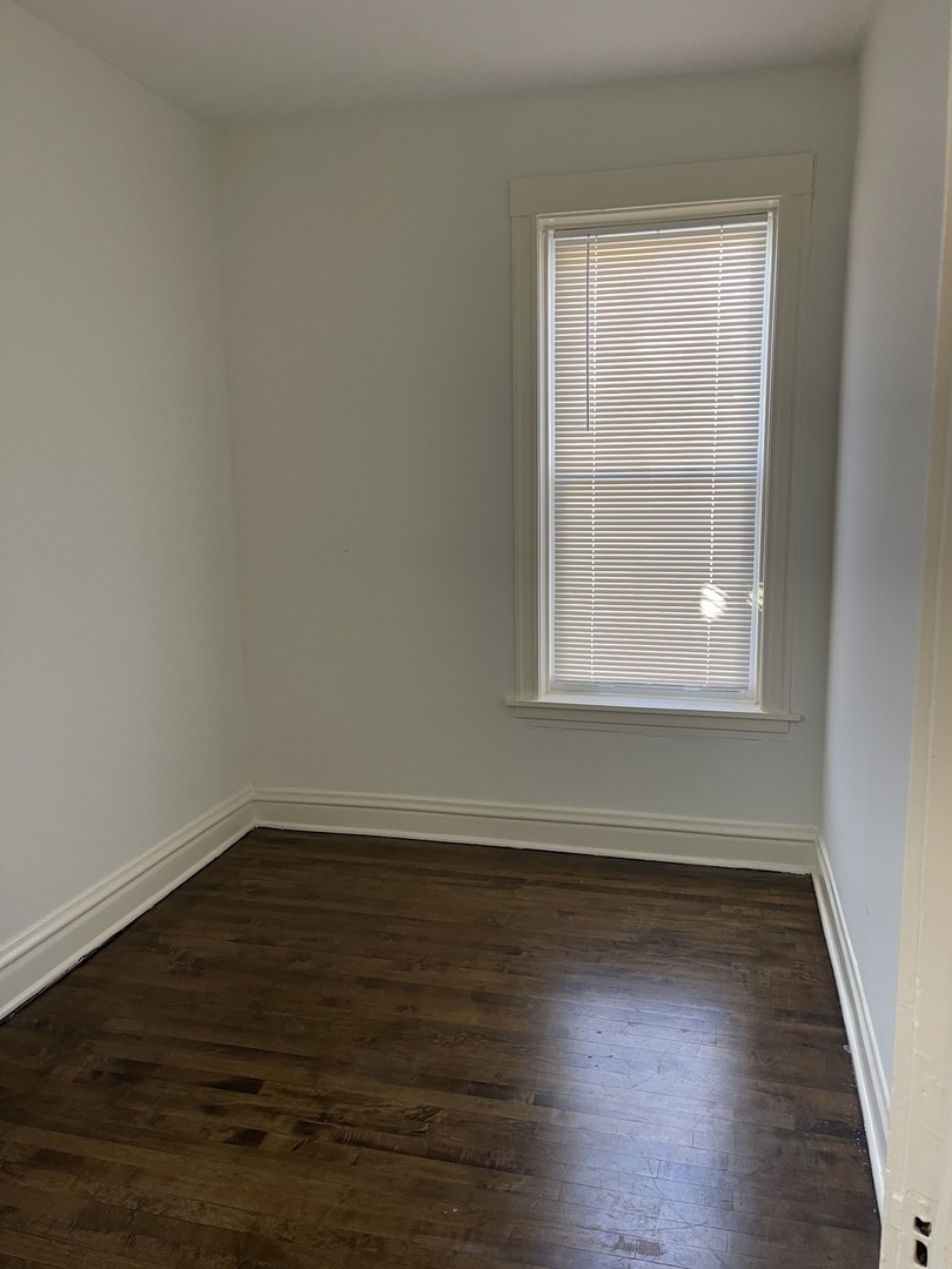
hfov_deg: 54.9
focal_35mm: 25
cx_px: 476
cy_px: 634
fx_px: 917
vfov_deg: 69.4
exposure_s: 1/60
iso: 100
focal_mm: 5.1
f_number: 1.6
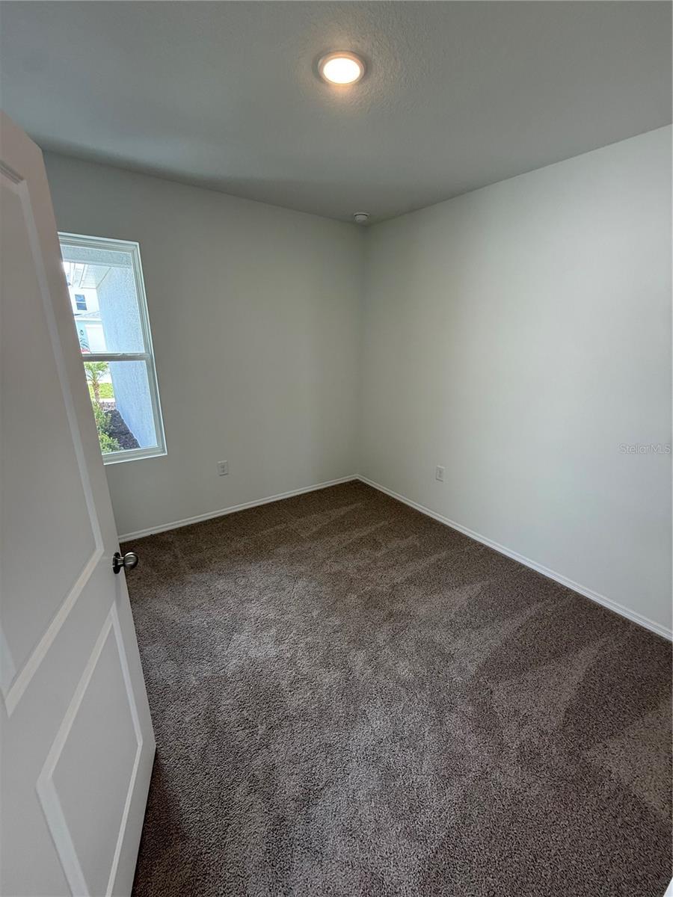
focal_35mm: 14
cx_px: 336
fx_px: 363
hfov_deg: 85.7
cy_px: 448
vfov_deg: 102.1
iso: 125
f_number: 2.2
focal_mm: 2.22
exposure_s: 1/120
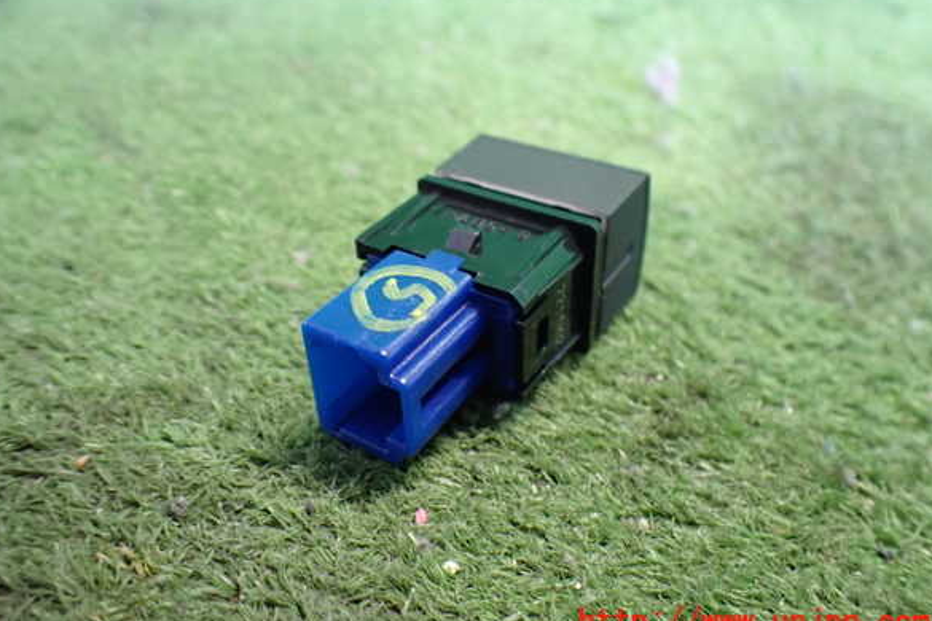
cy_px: 285
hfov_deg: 58.7
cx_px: 460
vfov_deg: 41.1
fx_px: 828
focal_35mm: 32
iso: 800
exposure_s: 1/50
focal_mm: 5.4
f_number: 2.3
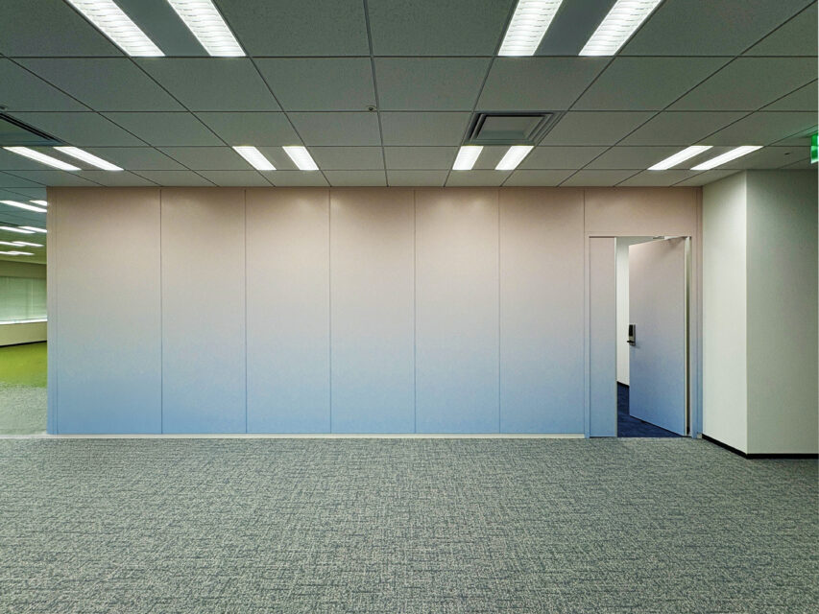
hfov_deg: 102.1
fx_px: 331
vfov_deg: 85.7
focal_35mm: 14
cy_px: 307
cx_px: 410
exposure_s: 1/129
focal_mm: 2.22
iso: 100
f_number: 2.2
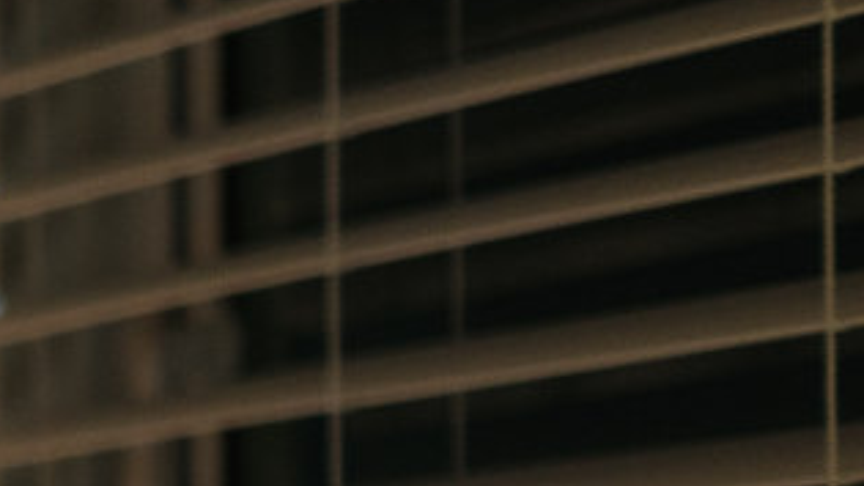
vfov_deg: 6.3
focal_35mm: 186
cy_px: 1028
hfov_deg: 10.2
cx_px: -1130
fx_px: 4260
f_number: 1.4
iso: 500
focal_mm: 23
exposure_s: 1/50
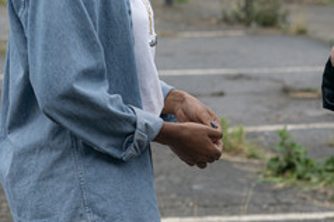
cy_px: 6
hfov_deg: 11.2
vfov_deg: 7.5
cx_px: 272
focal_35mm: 183
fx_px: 1696
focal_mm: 87
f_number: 5.6
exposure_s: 1/200
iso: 500
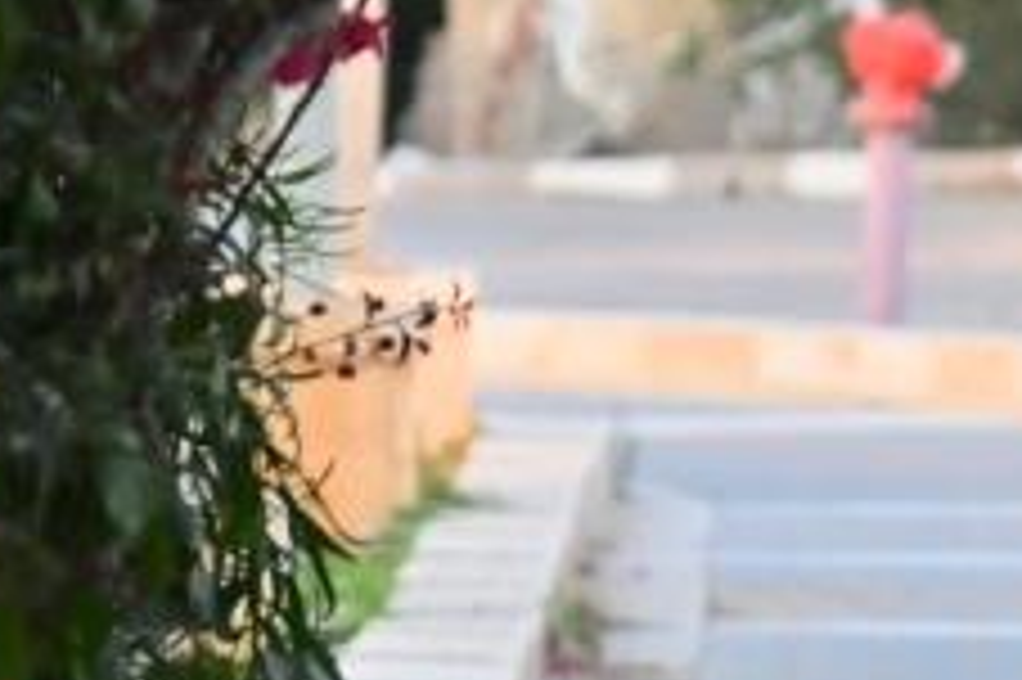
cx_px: 2238
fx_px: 22013
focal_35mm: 776
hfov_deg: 2.6
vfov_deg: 1.8
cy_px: 198
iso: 640
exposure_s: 1/800
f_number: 4
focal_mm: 115
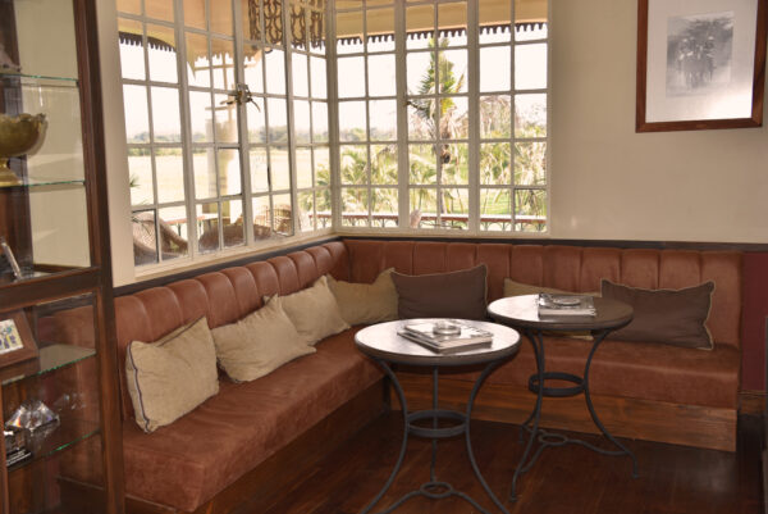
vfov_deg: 36.9
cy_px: 257
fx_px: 769
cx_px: 384
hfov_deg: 53.1
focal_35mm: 36
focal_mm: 36
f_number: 5.6
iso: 200
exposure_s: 1/125
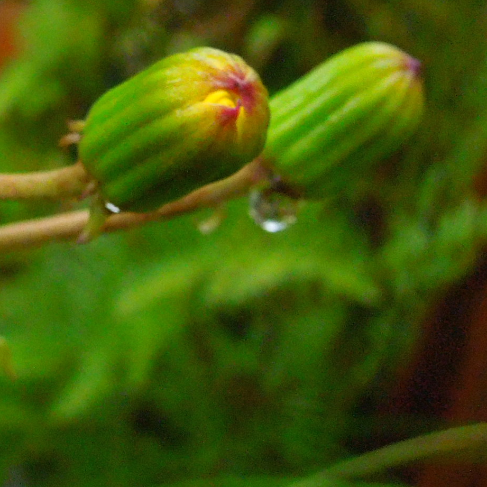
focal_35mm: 107
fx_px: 1703
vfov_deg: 16.0
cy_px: 20
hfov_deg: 15.4
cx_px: -179
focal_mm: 7.8
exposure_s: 1/1000
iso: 1600
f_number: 3.9
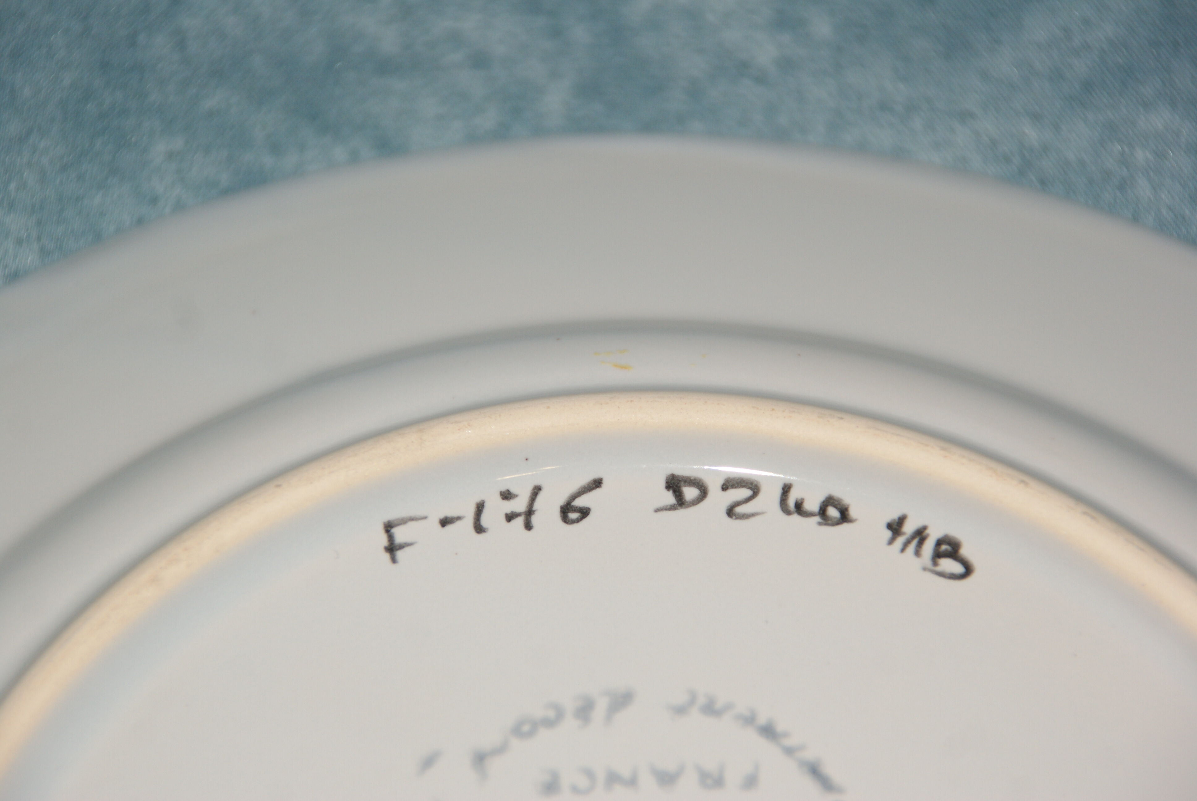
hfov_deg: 6.9
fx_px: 9987
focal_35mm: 300
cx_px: 598
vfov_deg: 4.6
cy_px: 400
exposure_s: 1/125
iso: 400
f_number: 6.3
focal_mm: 200
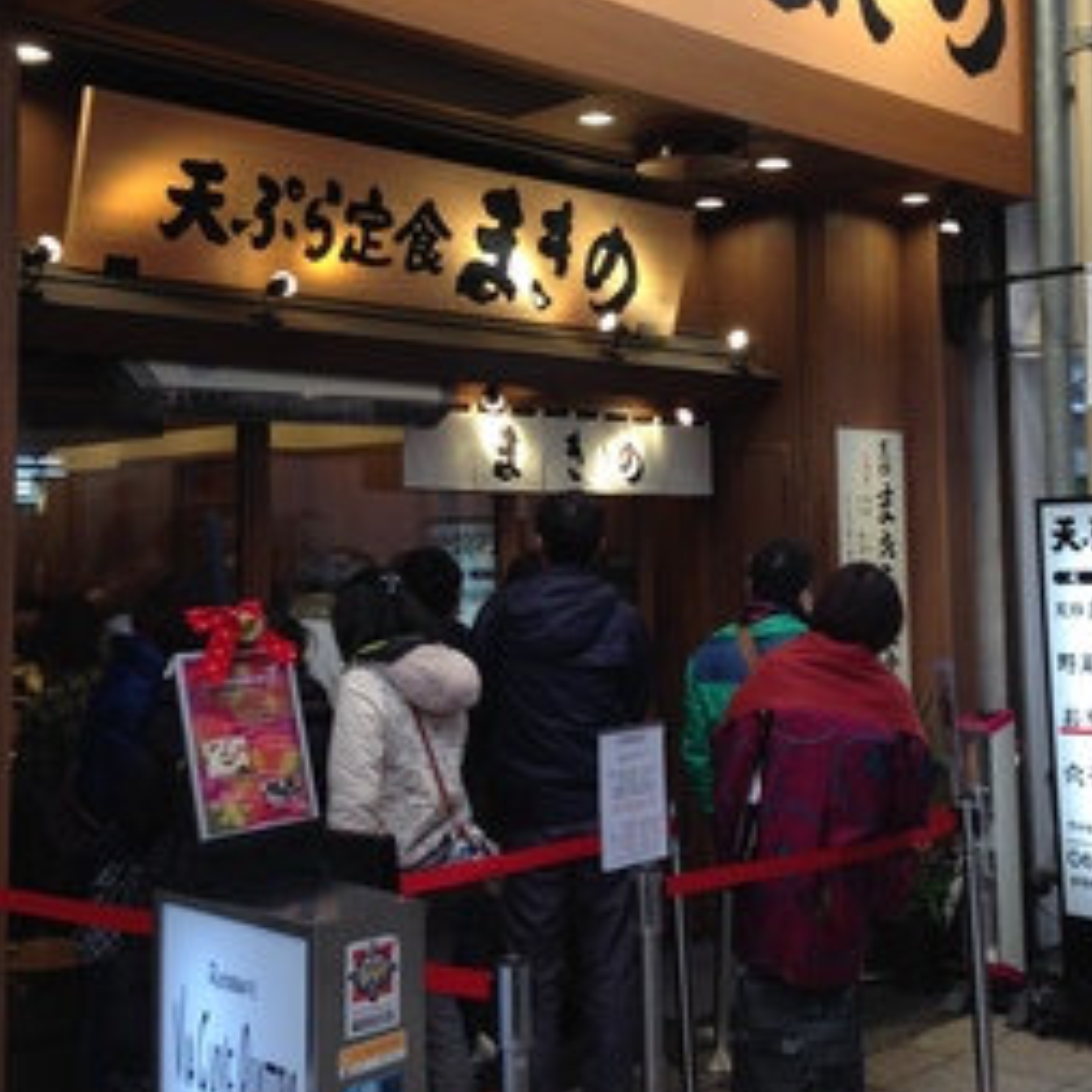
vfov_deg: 36.6
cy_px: 434
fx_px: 1642
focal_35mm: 46
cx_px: 602
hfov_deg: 36.8
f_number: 2.4
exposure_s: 1/60
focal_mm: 4.12
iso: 64
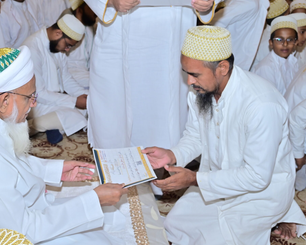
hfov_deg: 33.5
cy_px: 141
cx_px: 127
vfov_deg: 27.1
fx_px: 507
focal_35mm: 56
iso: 640
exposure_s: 1/125
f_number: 8
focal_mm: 42
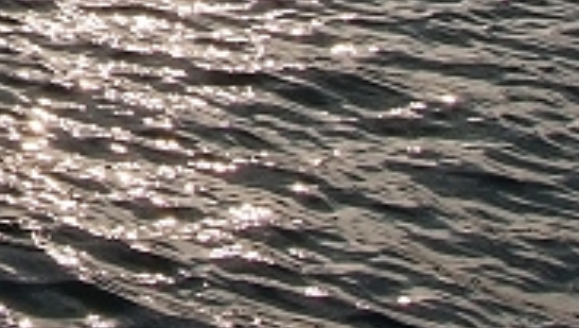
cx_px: -840
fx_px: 1784
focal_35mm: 116
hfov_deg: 13.3
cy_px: -631
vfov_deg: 8.8
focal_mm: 14
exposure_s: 1/1800
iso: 400
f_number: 7.1
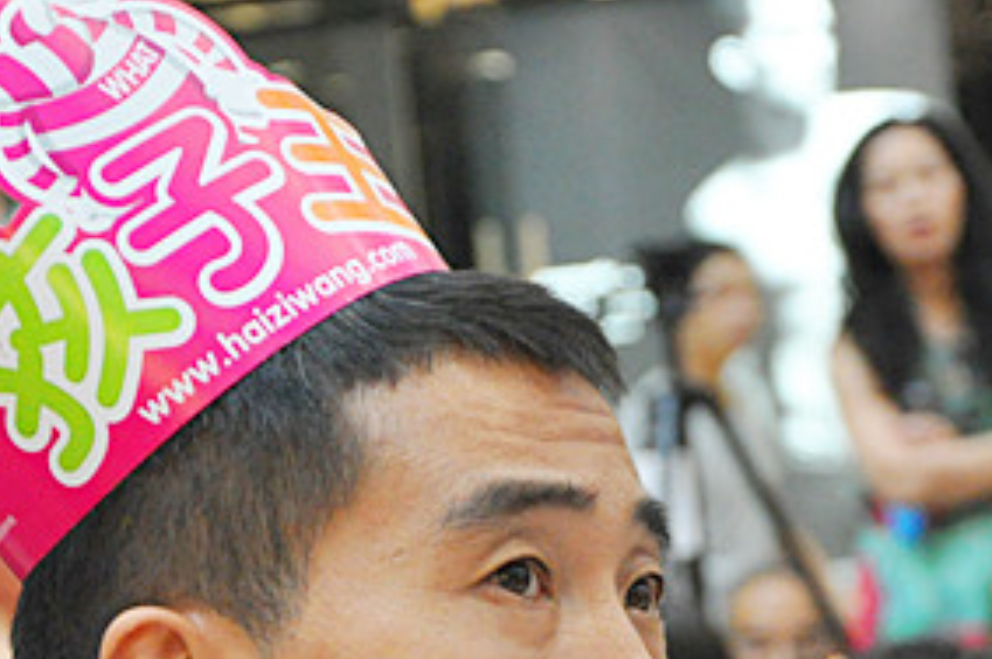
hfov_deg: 7.4
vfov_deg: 4.9
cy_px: 675
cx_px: 533
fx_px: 7707
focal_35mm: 280
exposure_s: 1/50
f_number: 5.3
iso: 1600
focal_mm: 66
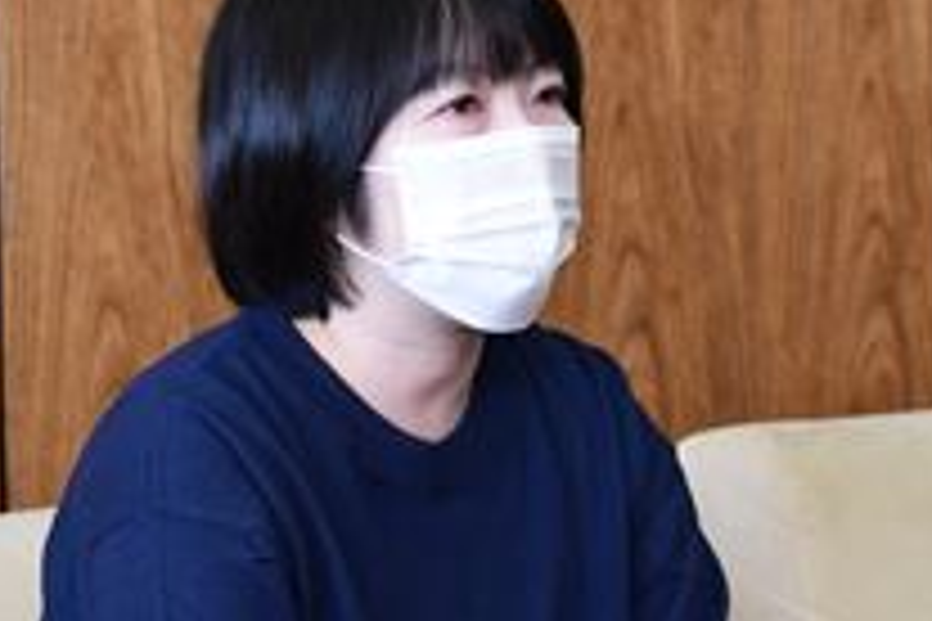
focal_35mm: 311
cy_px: 299
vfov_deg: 4.4
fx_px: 8051
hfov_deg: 6.6
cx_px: 572
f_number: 6.3
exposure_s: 1/200
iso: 1600
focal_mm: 86
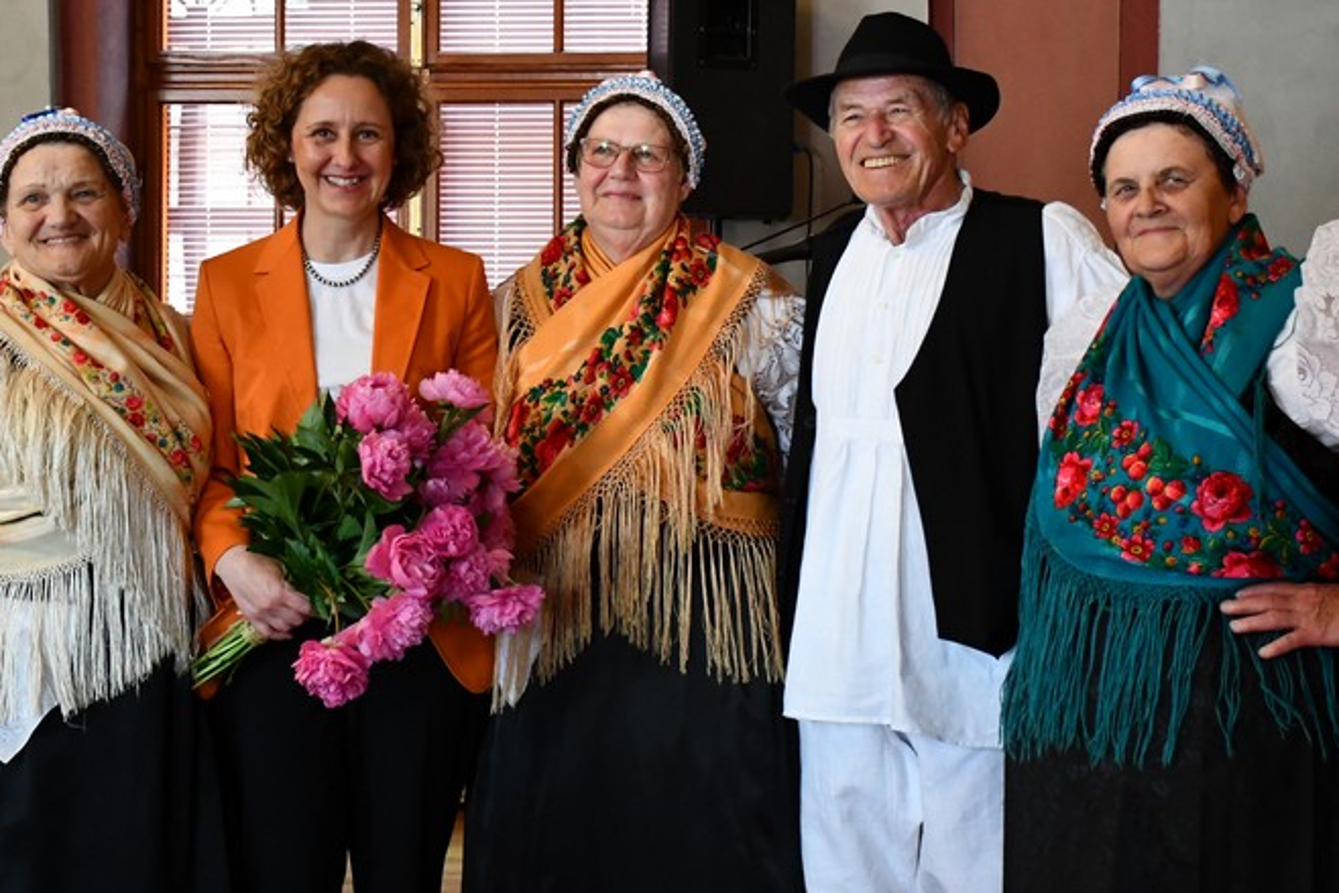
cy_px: 312
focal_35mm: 70
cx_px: 659
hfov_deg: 28.8
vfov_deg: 19.4
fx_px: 2604
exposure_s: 1/100
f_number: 4
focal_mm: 30
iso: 3200
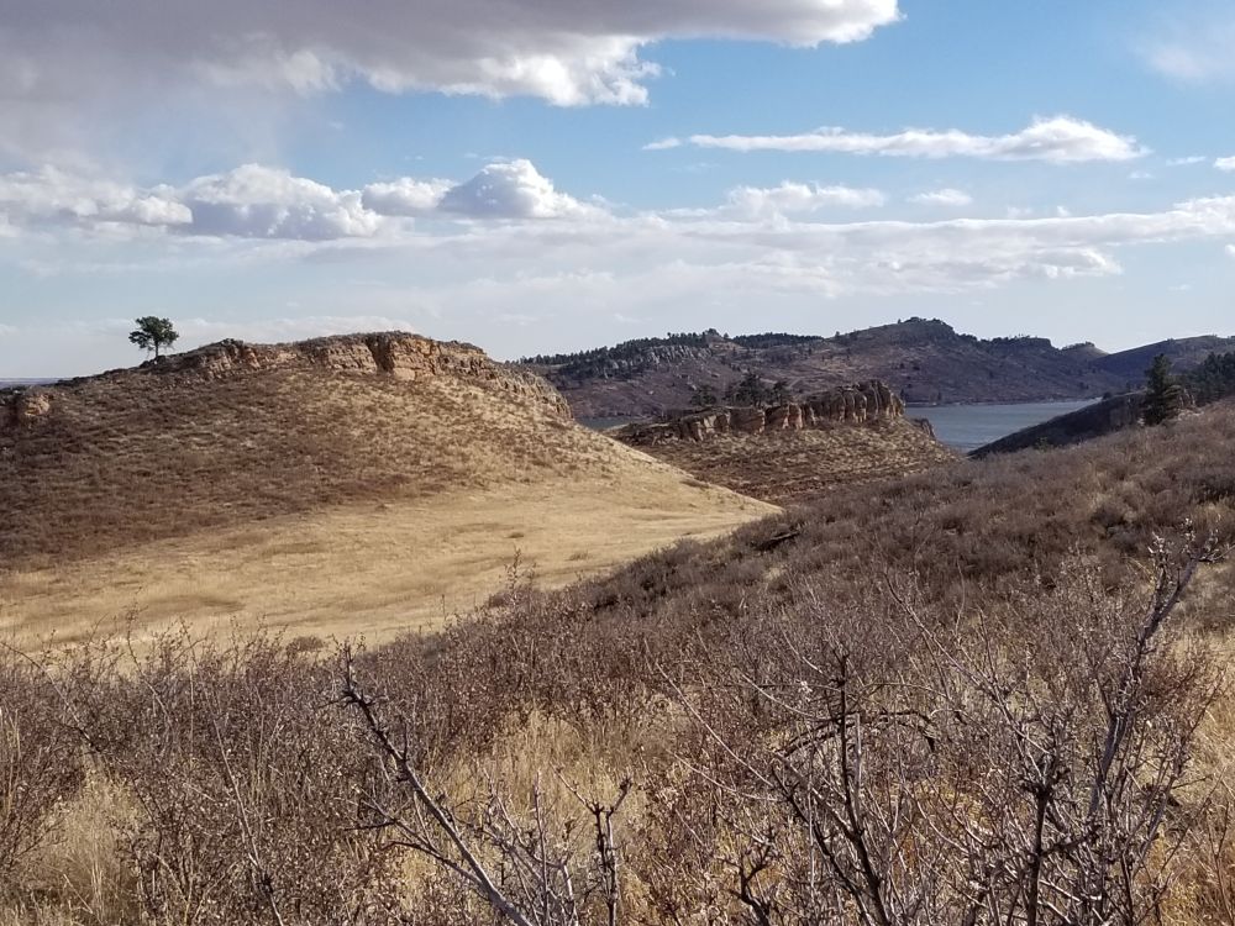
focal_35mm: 26
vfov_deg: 53.1
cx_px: 618
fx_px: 928
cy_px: 463
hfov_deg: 67.3
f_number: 1.7
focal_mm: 4.25
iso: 50
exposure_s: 1/3623
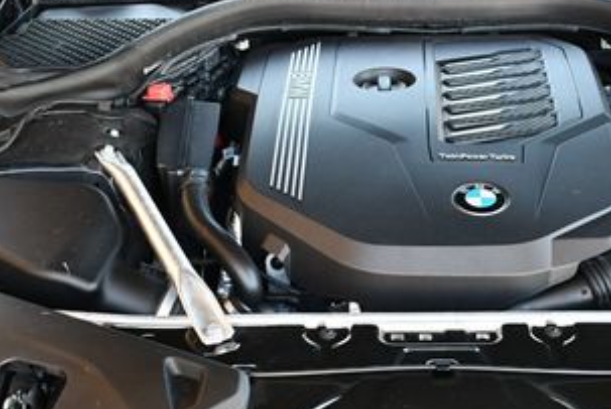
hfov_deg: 26.4
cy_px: 272
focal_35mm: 76
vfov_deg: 18.0
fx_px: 1292
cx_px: 436
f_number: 3.5
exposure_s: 1/200
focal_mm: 18
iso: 800
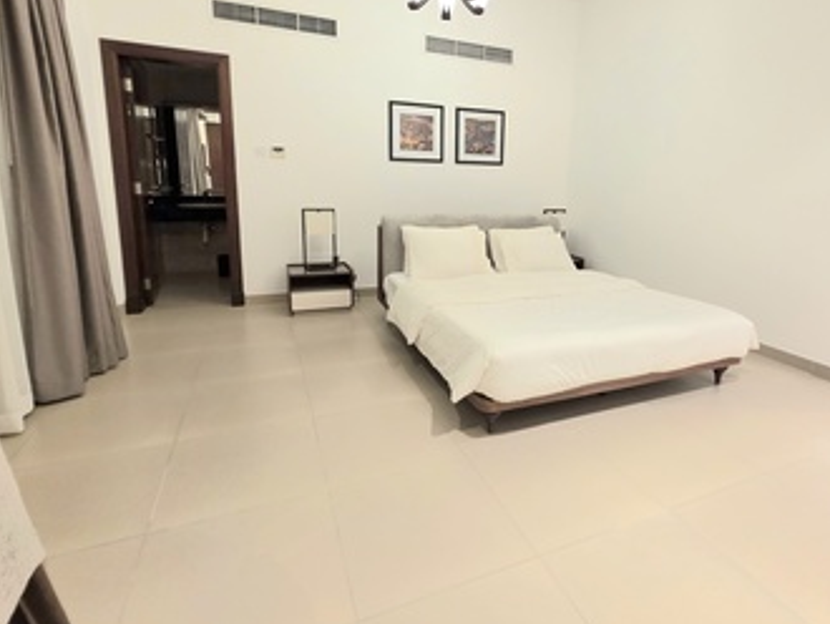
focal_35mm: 18
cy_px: 263
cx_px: 472
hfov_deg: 87.2
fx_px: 432
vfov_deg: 71.2
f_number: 1.9
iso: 200
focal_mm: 2.2
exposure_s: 1/50.3
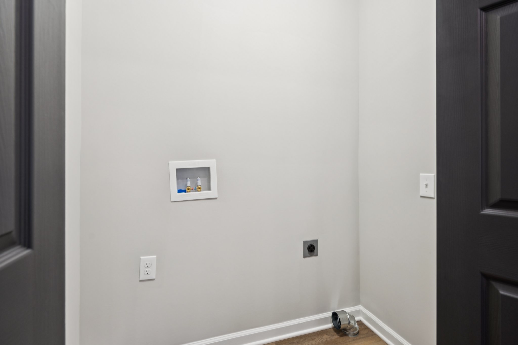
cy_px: 172
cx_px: 259
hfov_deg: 96.7
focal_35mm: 16
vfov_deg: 73.7
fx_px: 230
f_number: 6.3
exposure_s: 1/40
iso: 400
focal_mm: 16
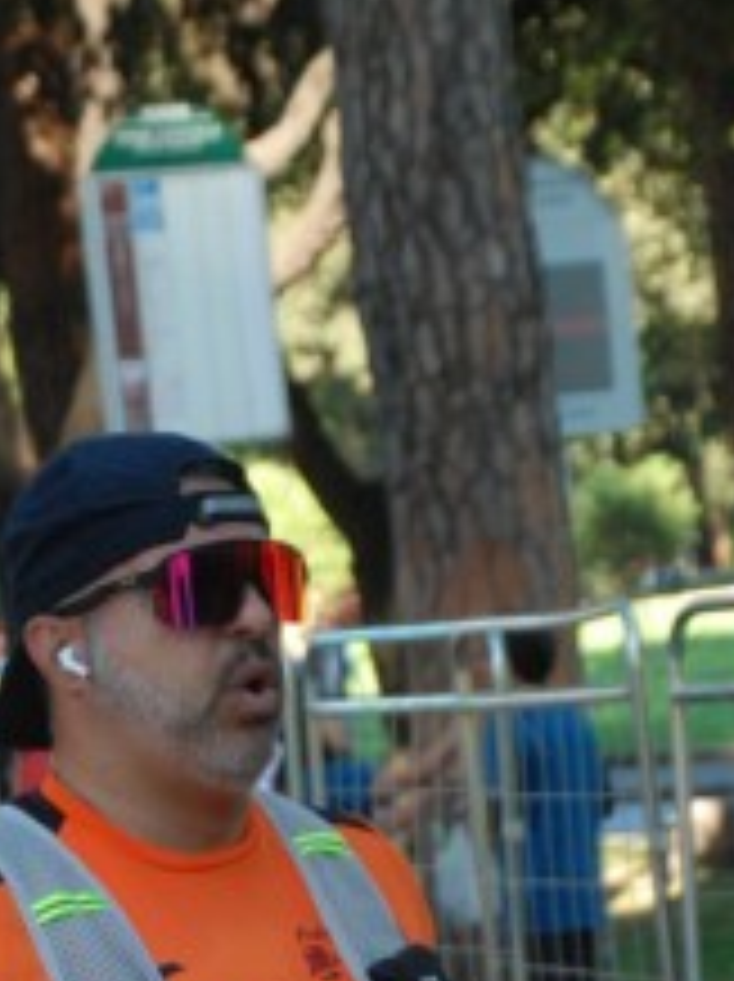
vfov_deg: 8.0
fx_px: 6997
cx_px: 313
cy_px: 1098
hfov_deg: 6.0
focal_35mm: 247
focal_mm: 62
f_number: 5.3
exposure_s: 1/400
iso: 1000
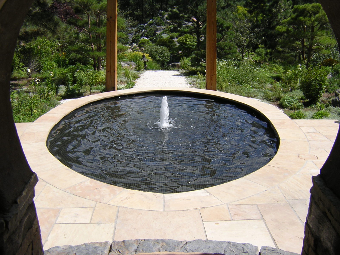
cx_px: 170
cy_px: 128
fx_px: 354
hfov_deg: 51.4
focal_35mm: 36
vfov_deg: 39.7
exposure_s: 1/367
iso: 100
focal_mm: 4.7
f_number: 5.2
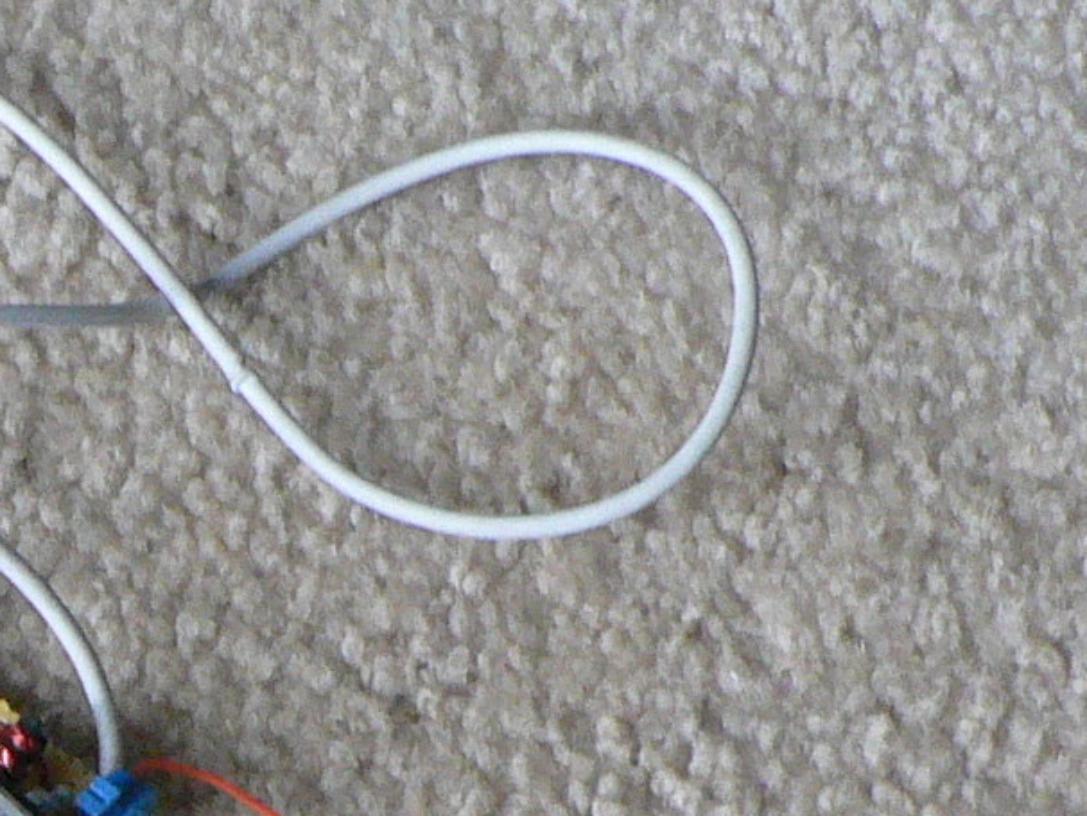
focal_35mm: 152
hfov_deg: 12.6
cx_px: -257
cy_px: 1298
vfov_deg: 9.4
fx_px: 4775
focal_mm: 6
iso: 200
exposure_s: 1/8
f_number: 2.8
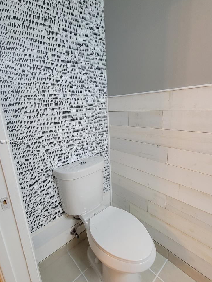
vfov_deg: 94.5
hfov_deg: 78.1
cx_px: 104
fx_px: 131
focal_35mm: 16
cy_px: 142
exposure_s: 1/40
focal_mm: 2.2
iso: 320
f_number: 2.2
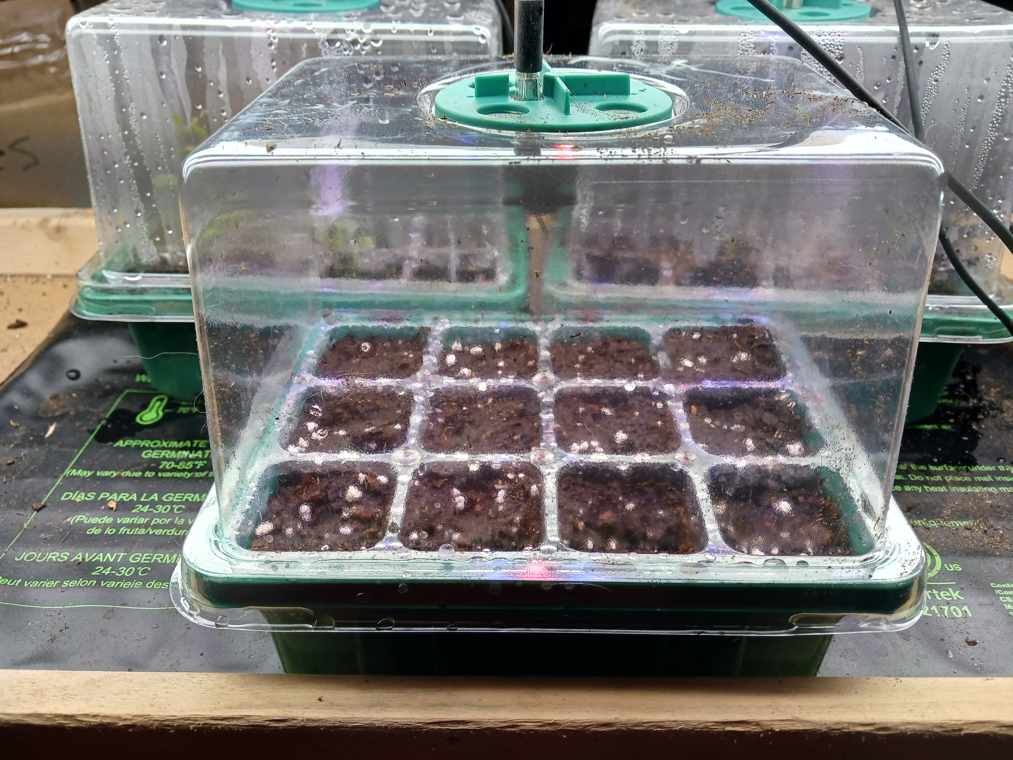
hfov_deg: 65.3
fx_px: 790
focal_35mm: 27
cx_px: 506
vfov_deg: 51.4
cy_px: 380
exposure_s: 1/60
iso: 32
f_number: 1.8
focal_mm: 4
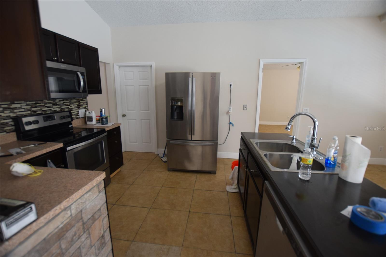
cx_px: 193
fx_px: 161
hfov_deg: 100.4
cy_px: 128
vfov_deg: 77.3
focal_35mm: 15
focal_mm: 10
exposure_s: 1/60
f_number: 4
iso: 640
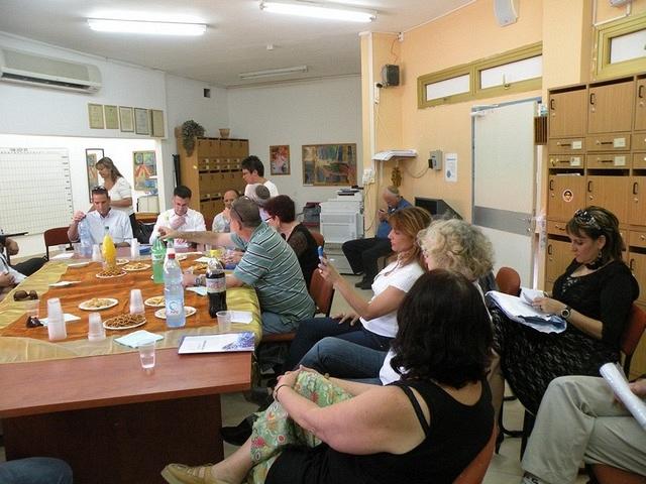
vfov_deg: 51.4
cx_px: 323
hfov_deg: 65.3
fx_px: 504
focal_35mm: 27
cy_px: 242
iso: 360
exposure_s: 1/60
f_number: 2.8
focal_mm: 4.7
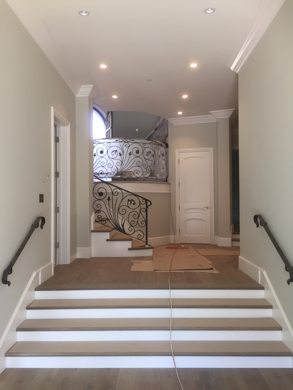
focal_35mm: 29
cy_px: 195
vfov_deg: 61.7
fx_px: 327
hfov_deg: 48.2
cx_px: 146
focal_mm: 4.15
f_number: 2.2
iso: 32
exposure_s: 1/40
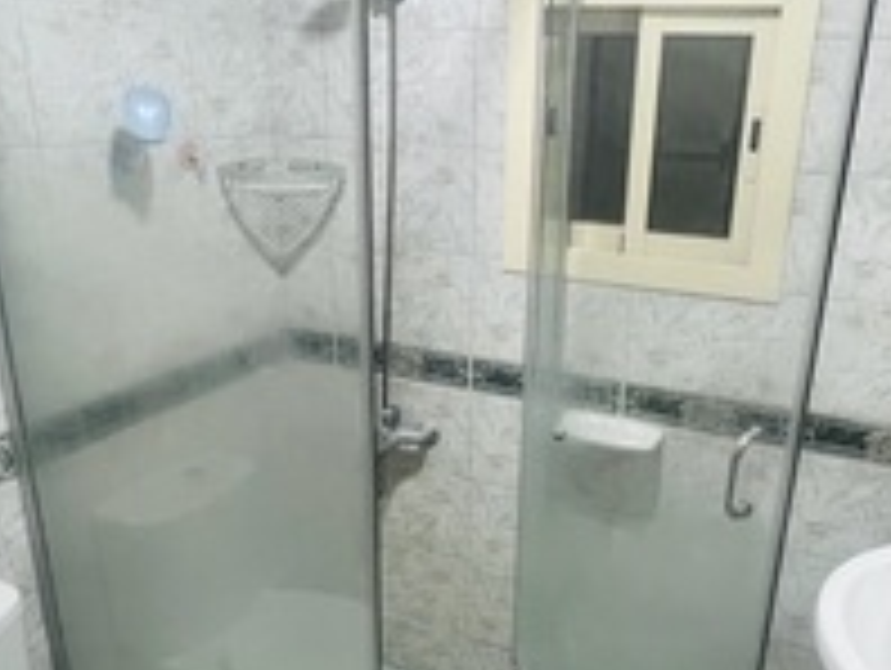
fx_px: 773
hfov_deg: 59.5
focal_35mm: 30
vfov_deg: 46.8
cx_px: 524
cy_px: 380
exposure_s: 1/50
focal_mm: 1.57
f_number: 1.8
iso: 500
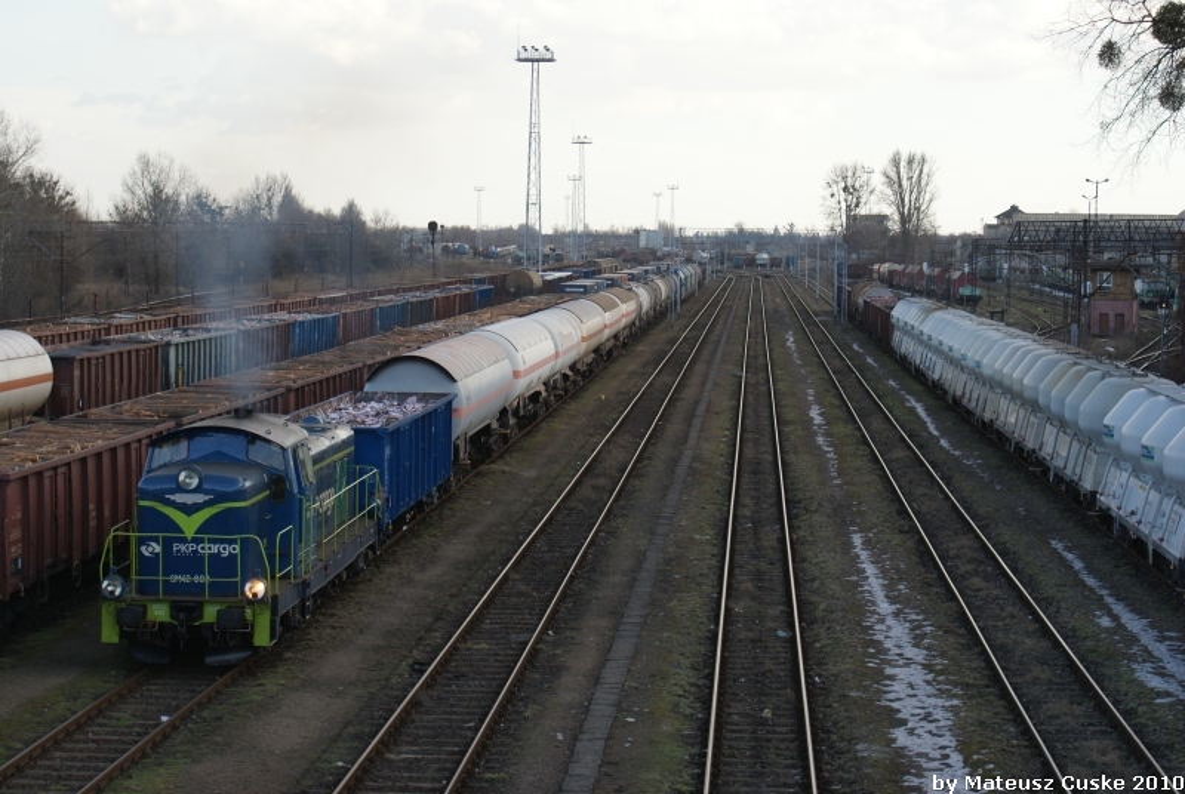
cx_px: 592
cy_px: 397
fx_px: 2472
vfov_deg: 18.2
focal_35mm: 75
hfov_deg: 27.0
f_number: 7.1
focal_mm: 50
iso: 100
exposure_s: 1/125
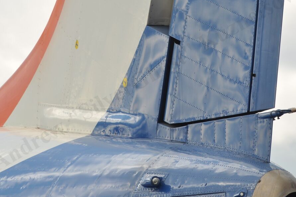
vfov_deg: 3.0
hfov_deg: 4.6
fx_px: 3716
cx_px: 175
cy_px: 59
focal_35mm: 452
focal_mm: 210
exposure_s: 1/320
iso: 200
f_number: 8
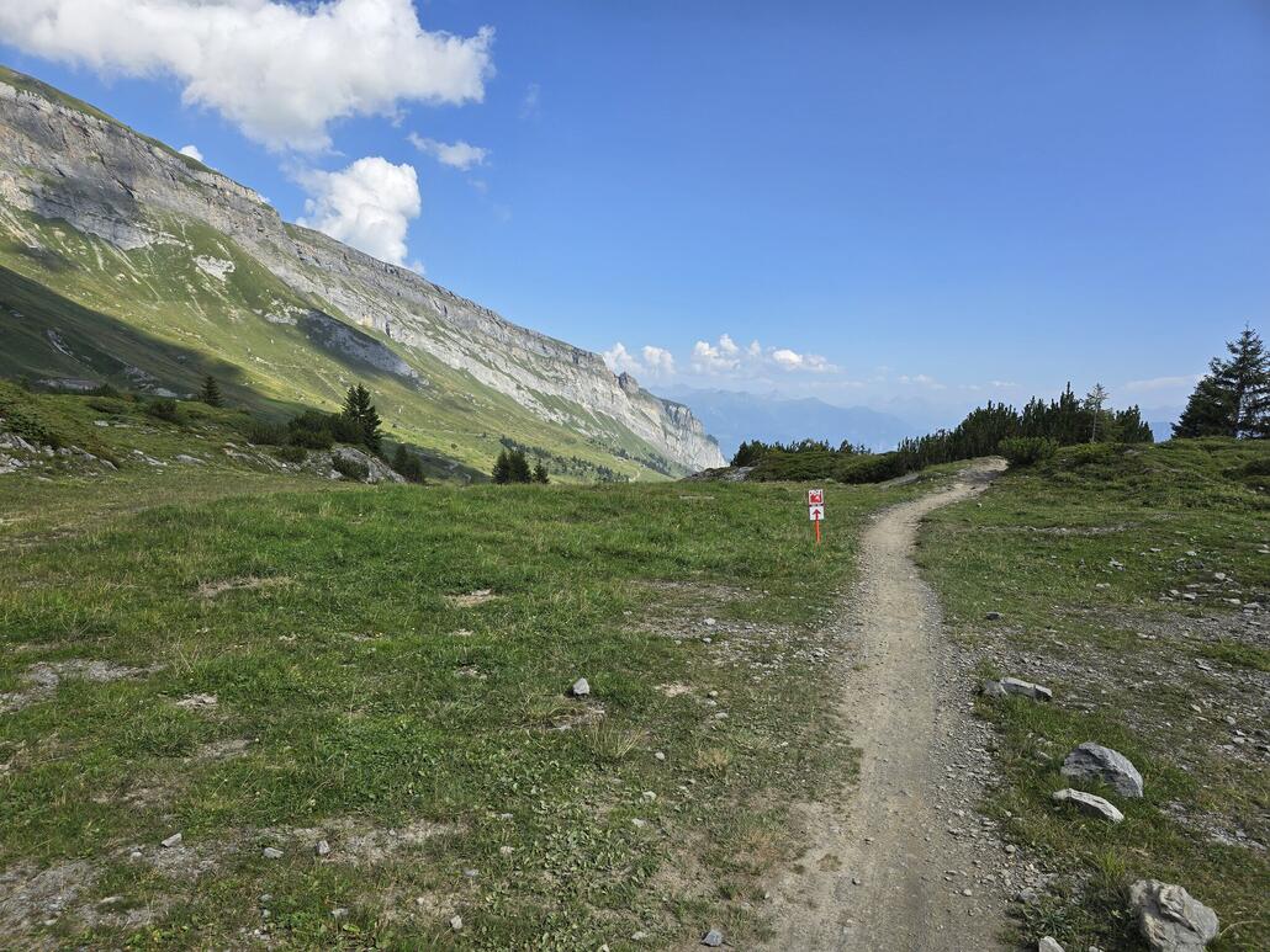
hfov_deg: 73.9
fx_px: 844
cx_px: 635
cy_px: 476
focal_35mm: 23
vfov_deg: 58.9
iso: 12
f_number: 1.7
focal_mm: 6.3
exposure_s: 1/803
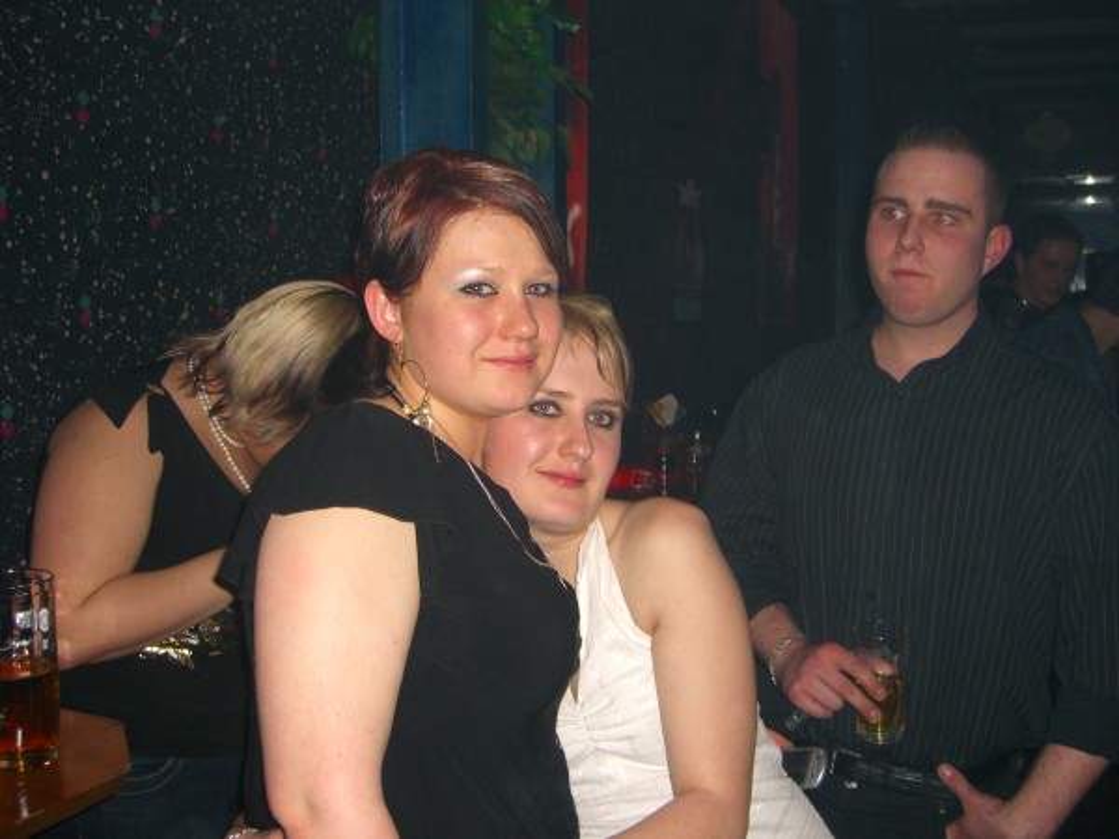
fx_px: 1228
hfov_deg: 49.0
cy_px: 420
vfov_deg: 37.7
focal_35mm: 38
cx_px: 560
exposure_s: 1/60
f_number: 2.8
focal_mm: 7.9
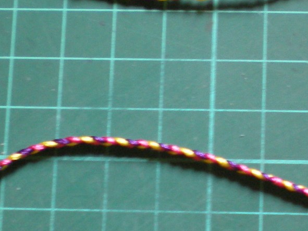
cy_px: 98
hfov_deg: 15.4
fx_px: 1121
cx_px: 285
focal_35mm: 126
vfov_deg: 11.8
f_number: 3.1
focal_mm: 6.3
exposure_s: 1/35
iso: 200
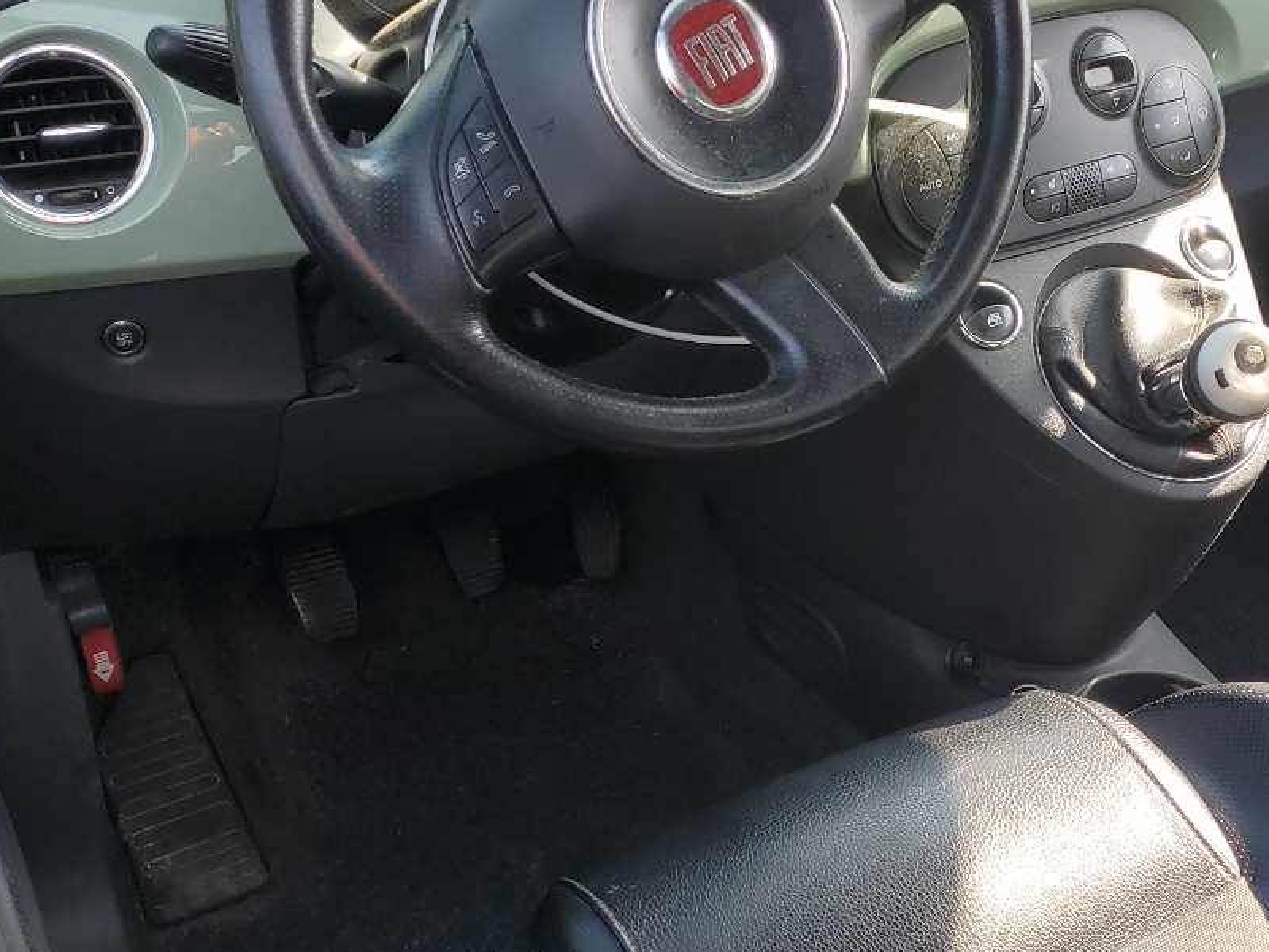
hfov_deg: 36.5
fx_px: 1906
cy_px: 517
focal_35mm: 52
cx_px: 819
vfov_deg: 28.0
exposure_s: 1/417
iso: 50
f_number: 1.5
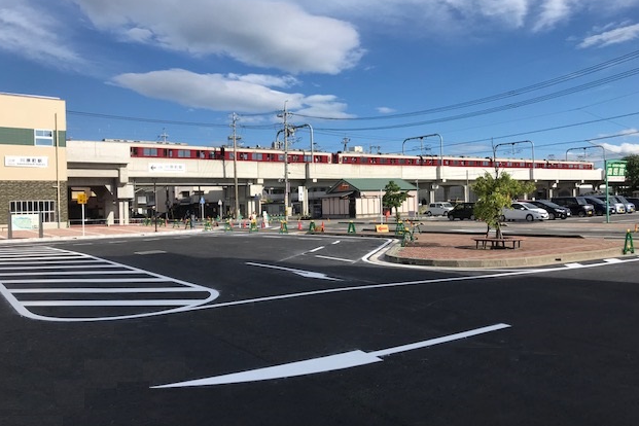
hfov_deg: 61.9
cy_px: 203
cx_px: 320
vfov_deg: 43.6
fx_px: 532
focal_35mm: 30
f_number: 1.8
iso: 20
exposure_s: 1/3096
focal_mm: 3.99
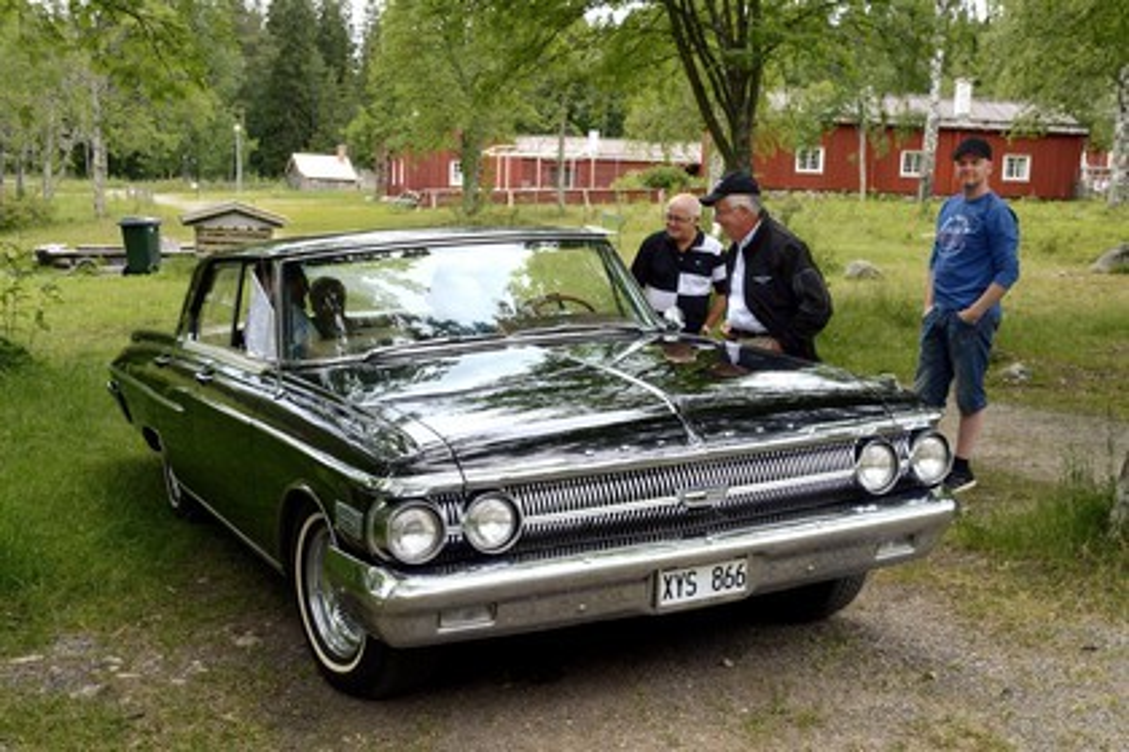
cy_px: 376
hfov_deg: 41.1
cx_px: 564
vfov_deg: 28.1
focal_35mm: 48
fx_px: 1505
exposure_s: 1/100
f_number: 9
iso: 800
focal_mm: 48
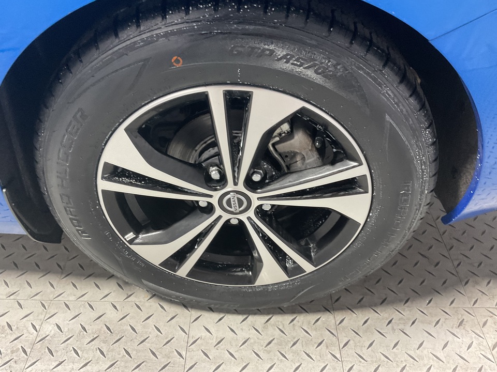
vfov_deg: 48.2
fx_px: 416
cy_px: 186
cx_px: 248
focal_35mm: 29
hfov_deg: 61.7
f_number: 1.8
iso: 160
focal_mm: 3
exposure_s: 1/50
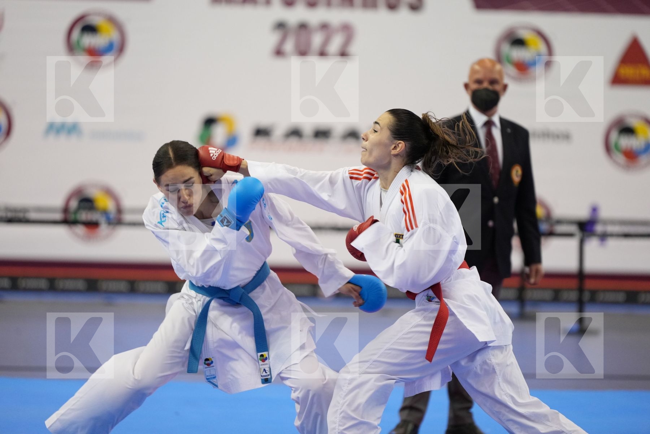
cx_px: 325
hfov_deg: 11.1
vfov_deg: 7.4
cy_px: 217
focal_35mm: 185
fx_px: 3340
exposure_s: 1/1000
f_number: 2.8
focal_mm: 185
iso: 3200
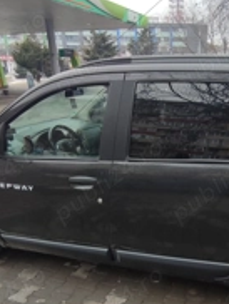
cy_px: 208
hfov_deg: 39.8
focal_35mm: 35
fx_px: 308
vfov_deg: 51.4
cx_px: 167
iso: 50
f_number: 2.2
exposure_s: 1/288
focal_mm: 1.65
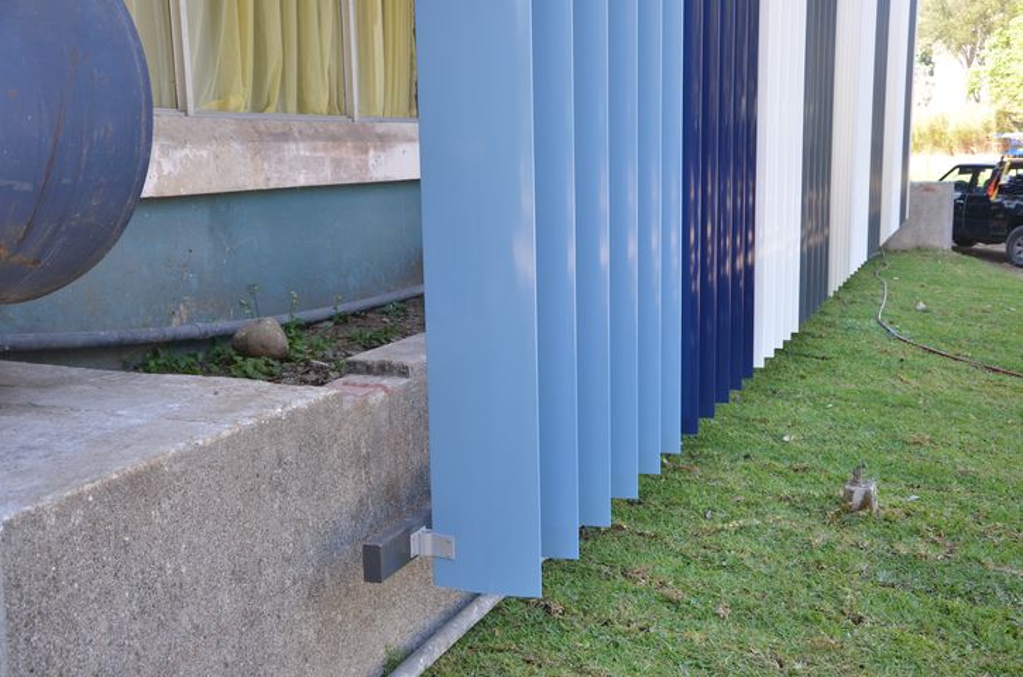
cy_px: 338
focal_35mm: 42
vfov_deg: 31.7
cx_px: 512
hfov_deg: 46.5
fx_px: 1191
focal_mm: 28
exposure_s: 1/125
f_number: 5.6
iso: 400
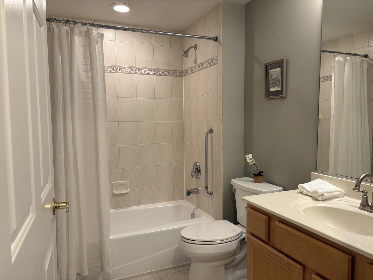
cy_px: 140
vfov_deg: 53.1
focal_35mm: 26
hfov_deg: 67.3
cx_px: 186
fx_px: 280
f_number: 1.6
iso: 125
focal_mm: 5.96
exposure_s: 1/60
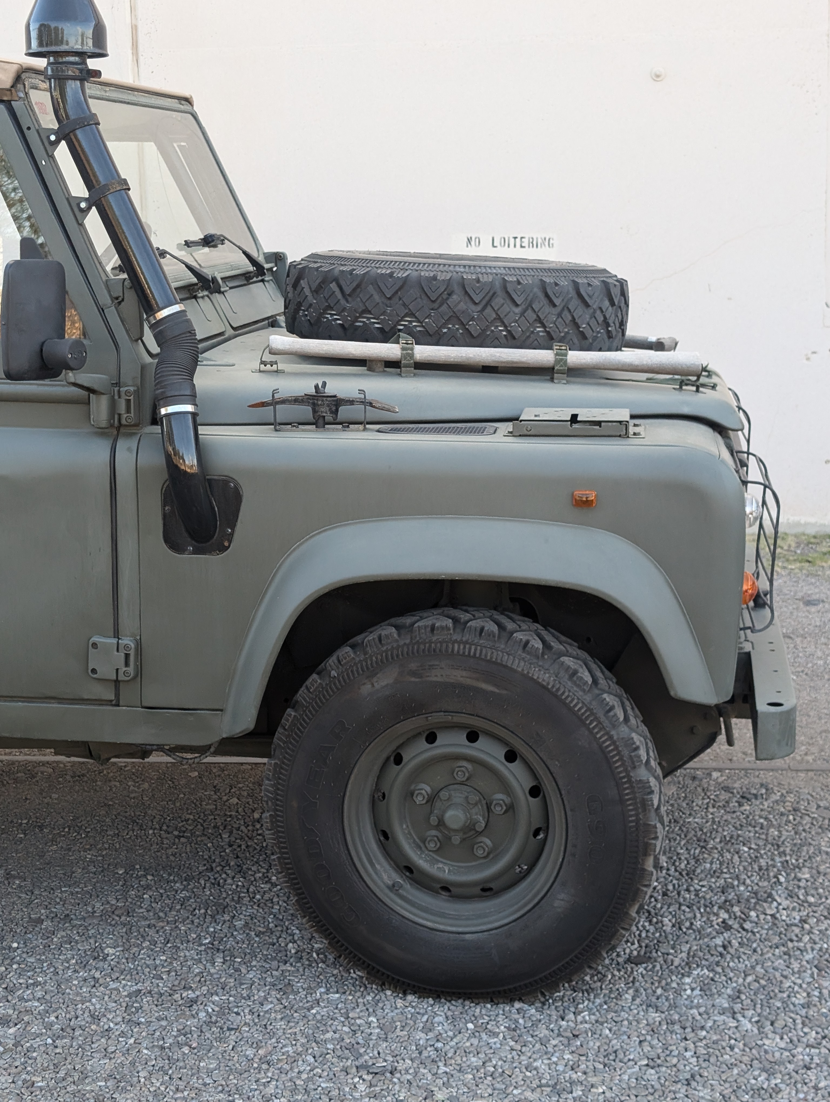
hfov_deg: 29.7
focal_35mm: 49
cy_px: 551
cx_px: 415
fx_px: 1563
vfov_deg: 38.9
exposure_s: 1/290
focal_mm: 6.9
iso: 75
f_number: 1.68
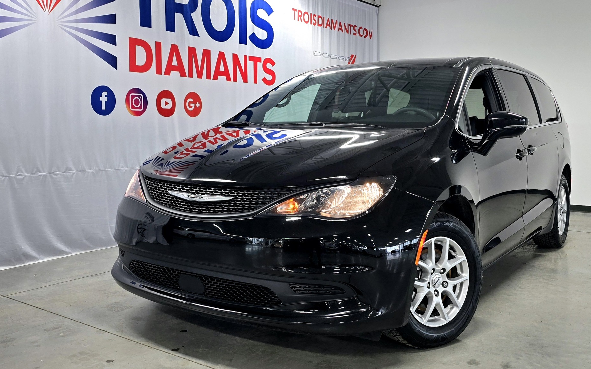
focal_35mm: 27
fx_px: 435
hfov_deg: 68.3
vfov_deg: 45.5
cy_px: 133
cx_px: 270
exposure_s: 1/120
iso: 64
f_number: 1.7
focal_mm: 6.3
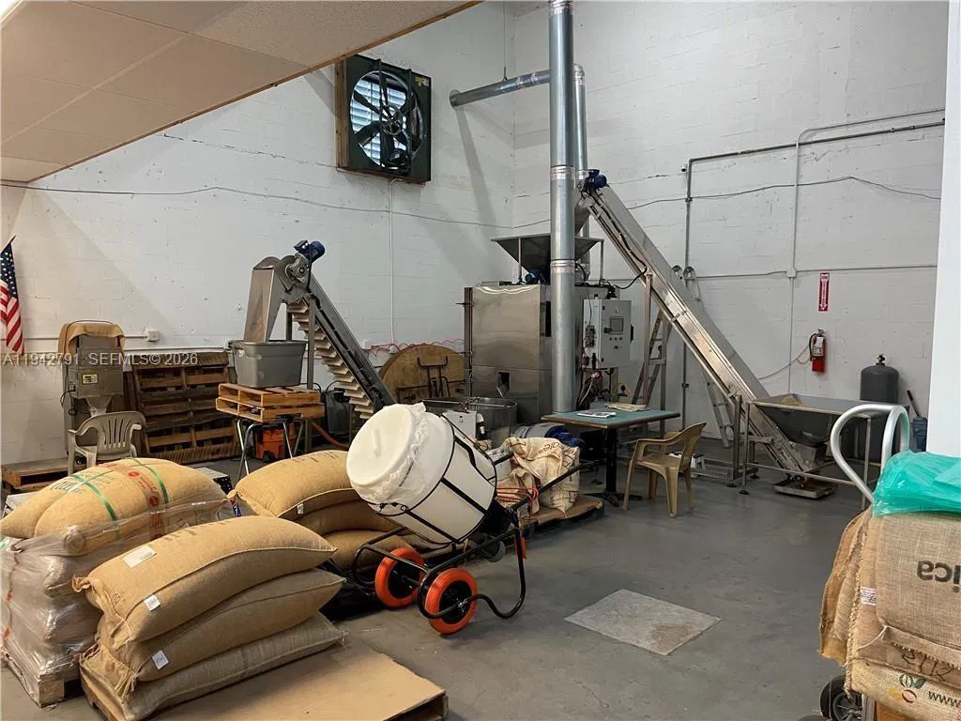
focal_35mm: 26
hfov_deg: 67.3
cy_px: 360
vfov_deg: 53.1
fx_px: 722
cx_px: 480
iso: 160
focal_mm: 4.2
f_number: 1.6
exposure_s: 1/60
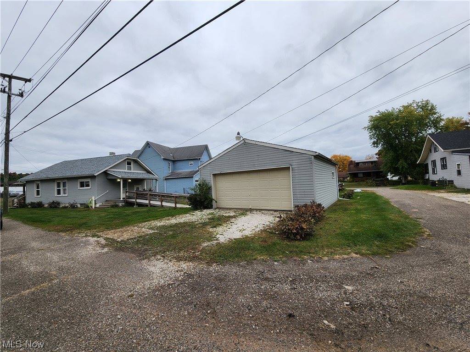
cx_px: 235
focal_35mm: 13
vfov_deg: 89.9
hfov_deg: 106.2
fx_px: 177
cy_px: 176
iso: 50
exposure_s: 1/560
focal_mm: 2.2
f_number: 2.2
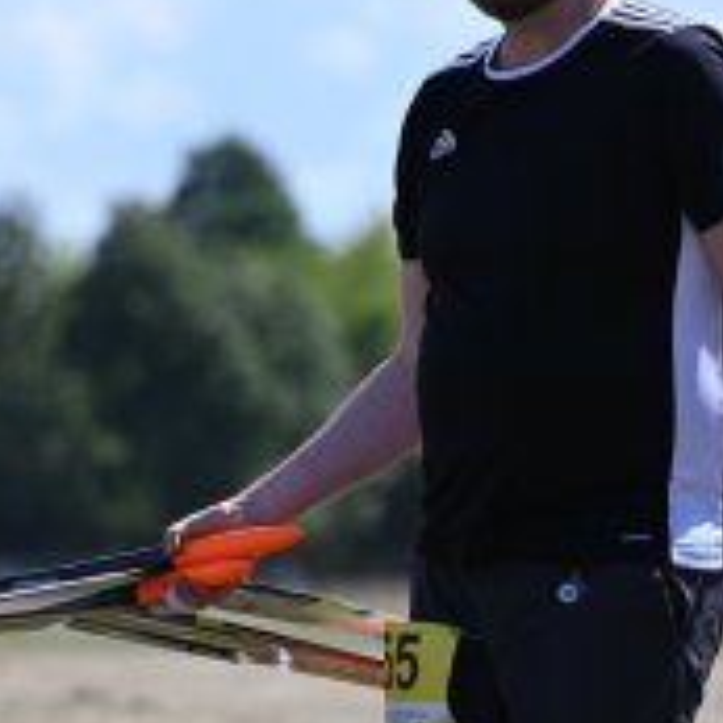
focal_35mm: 612
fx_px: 14462
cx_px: 261
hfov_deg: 2.9
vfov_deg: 2.9
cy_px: 368
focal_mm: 250
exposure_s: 1/1600
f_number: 6
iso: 320
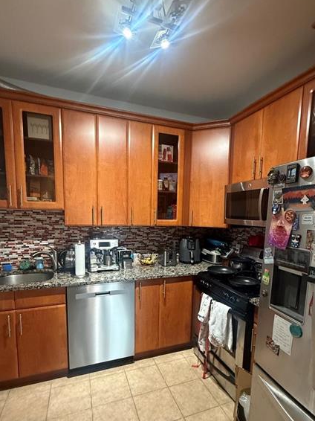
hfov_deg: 68.6
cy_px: 242
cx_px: 166
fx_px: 231
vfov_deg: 84.1
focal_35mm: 19
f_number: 2.2
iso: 800
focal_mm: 2.22
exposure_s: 1/60
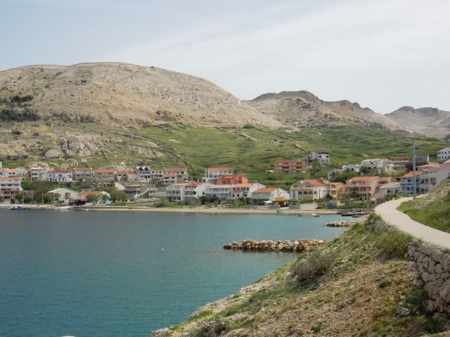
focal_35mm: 50
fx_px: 650
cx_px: 225
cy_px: 168
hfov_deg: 38.2
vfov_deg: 29.1
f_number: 9.6
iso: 100
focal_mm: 8.68
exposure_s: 1/200
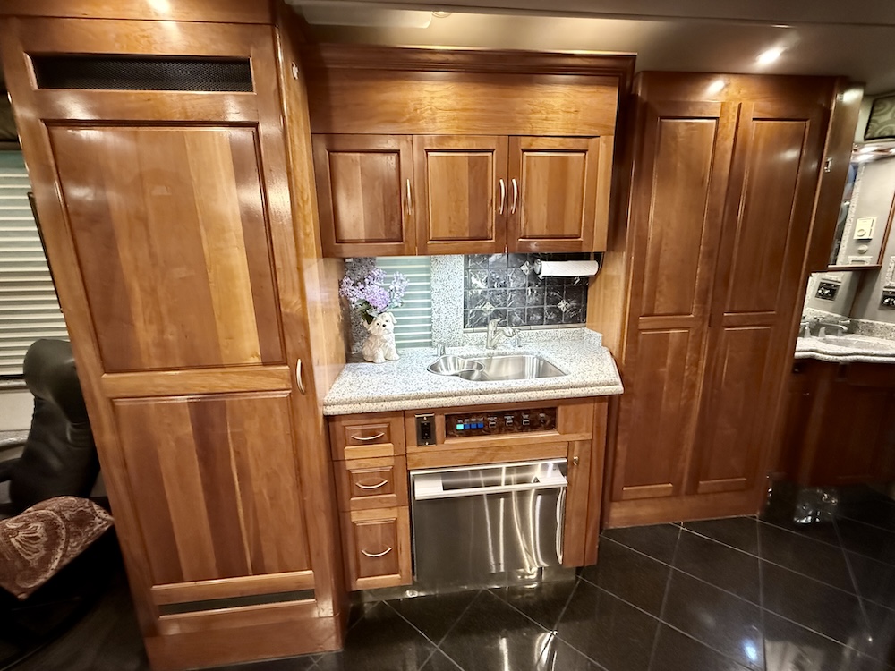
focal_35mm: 14
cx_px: 448
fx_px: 362
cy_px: 336
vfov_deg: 85.7
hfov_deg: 102.1
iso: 1600
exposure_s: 1/40
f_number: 2.2
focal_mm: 2.22
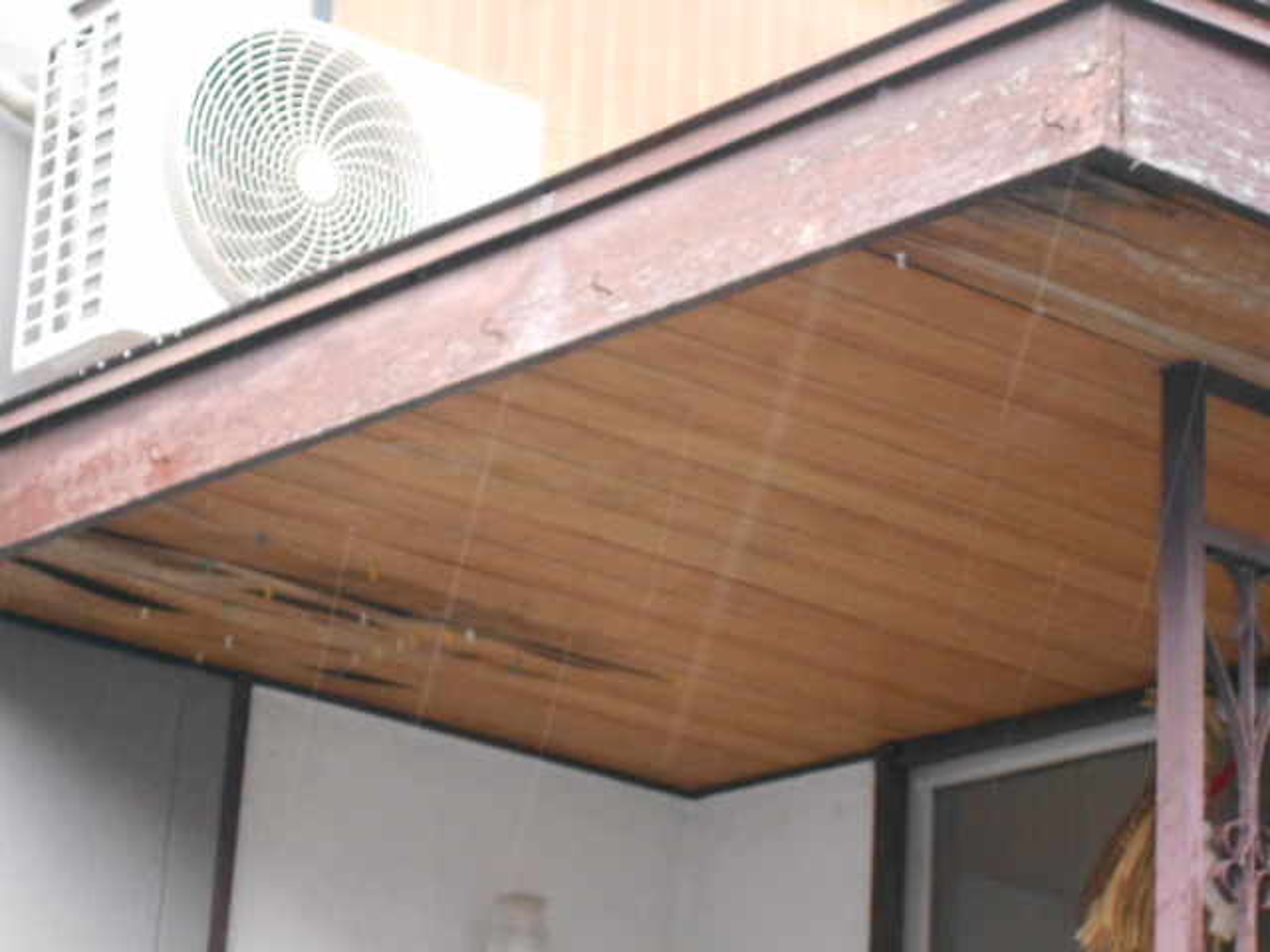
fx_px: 4146
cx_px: 635
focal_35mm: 113
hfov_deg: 17.4
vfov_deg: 13.1
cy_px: 476
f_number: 6
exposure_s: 1/60
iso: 720
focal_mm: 20.1
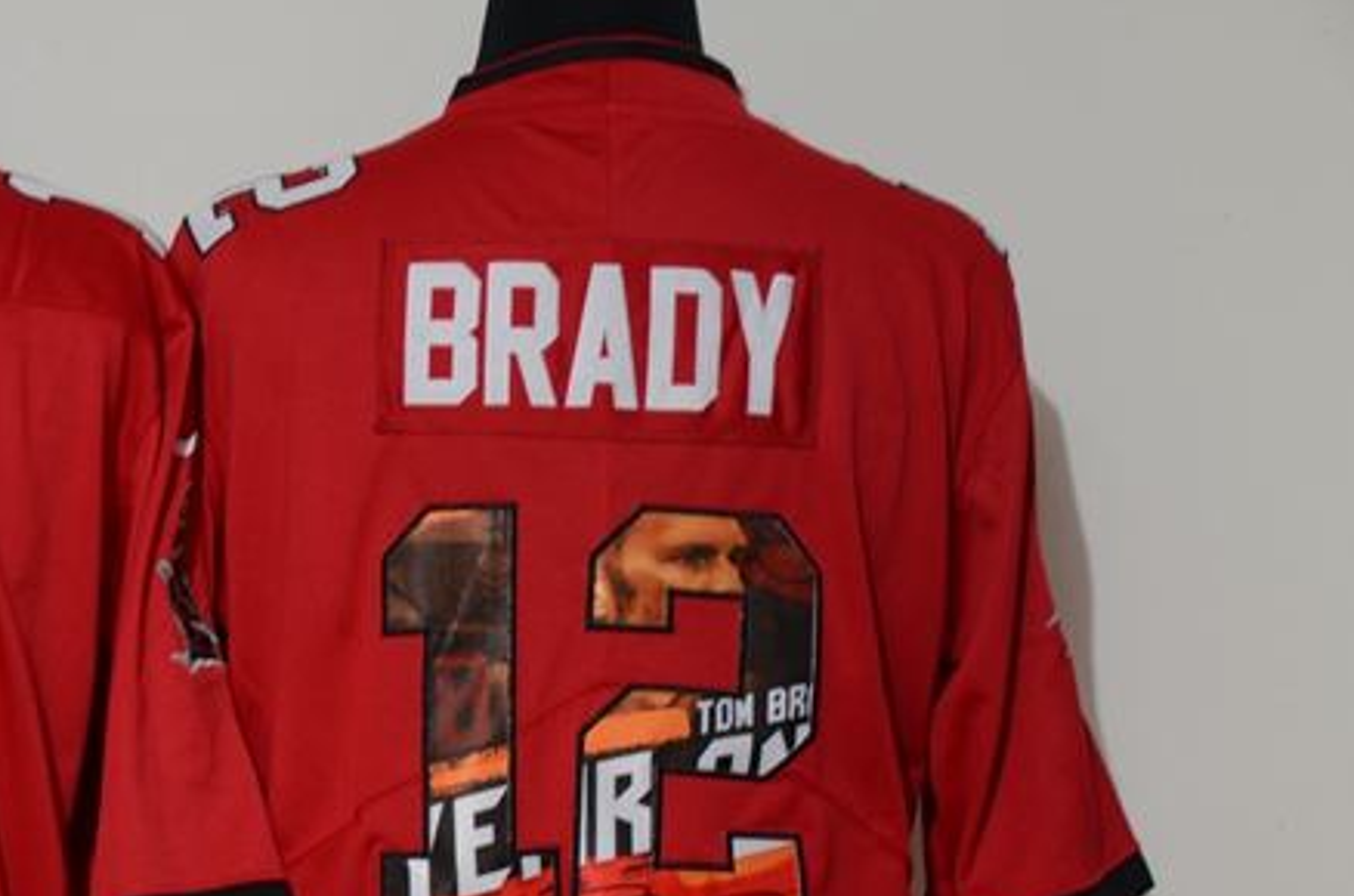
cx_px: 136
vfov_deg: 9.9
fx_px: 5141
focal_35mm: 137
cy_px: 711
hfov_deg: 14.8
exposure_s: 2
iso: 100
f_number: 4.8
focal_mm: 50
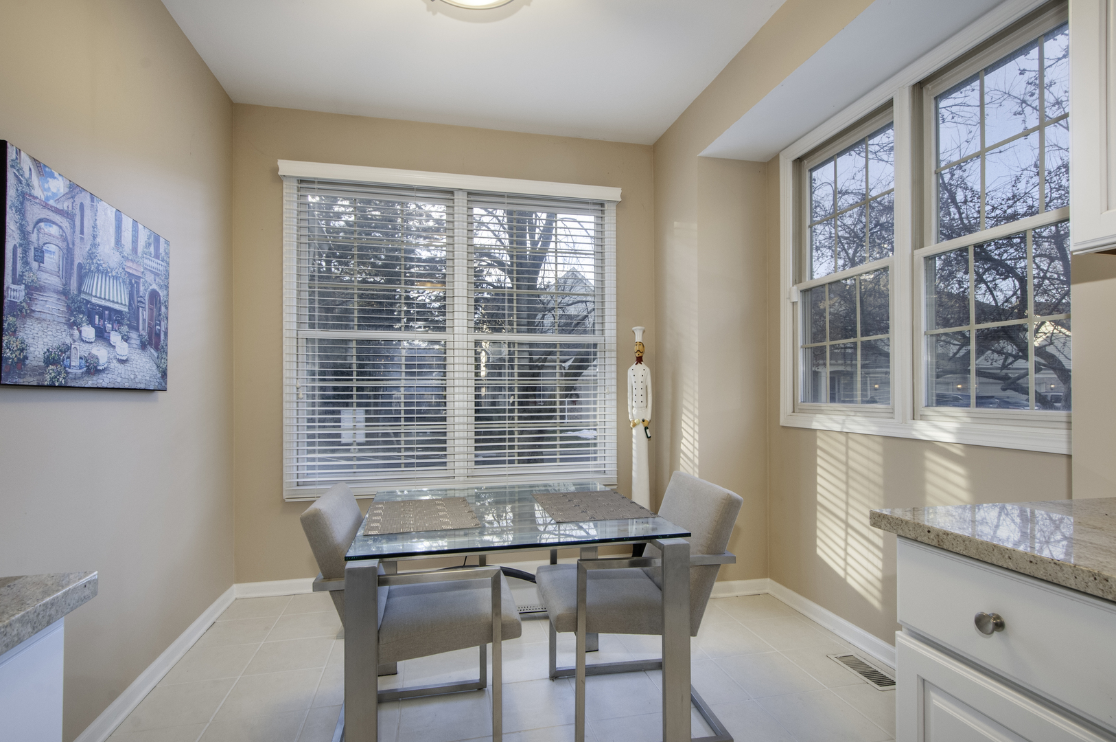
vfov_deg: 67.2
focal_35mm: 18
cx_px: 558
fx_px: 557
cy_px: 371
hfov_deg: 90.1
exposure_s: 1/100
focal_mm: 12
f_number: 9
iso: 640
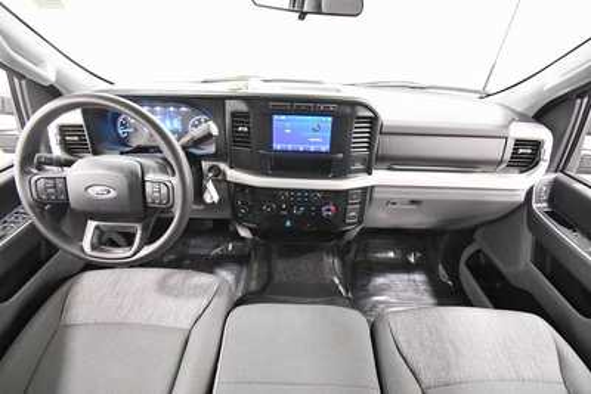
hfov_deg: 100.4
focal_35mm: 15
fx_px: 246
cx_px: 296
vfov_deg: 77.4
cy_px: 197
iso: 4500
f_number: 4.5
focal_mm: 10
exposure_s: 1/60
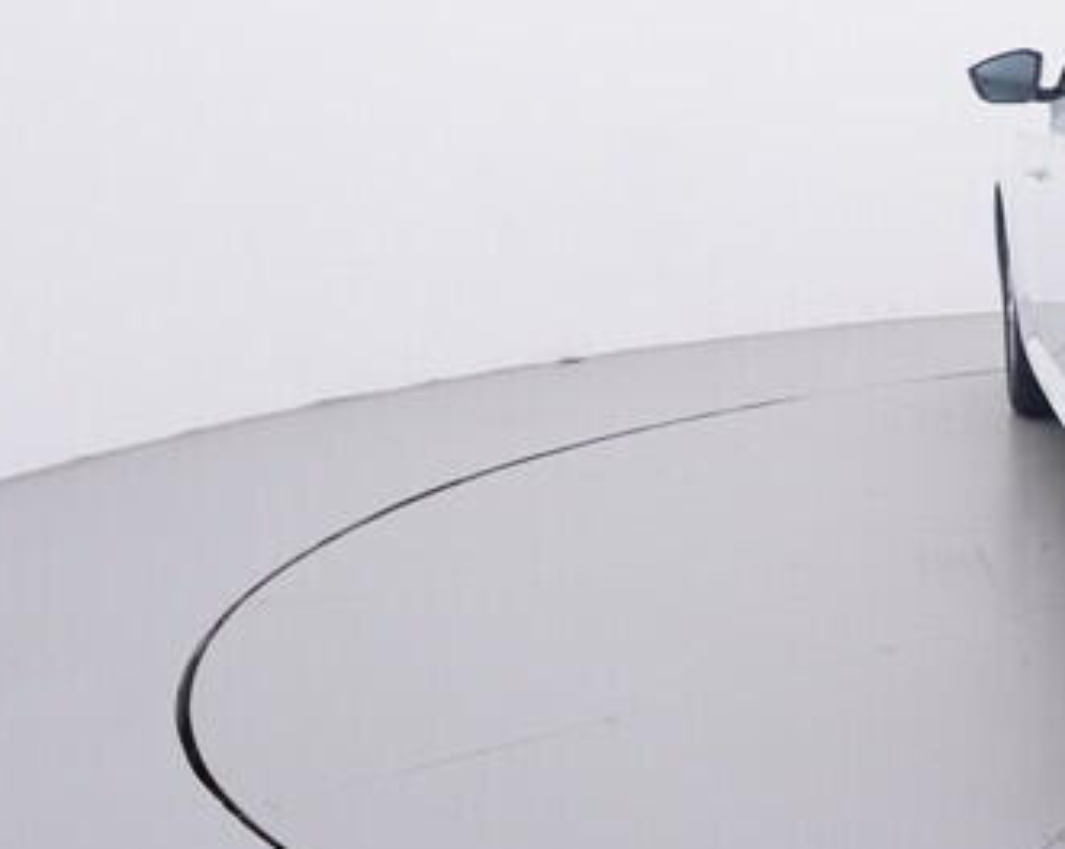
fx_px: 2061
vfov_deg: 23.1
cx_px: 1248
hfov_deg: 26.1
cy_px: 248
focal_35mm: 65
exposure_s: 1/80
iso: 200
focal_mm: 15
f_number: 5
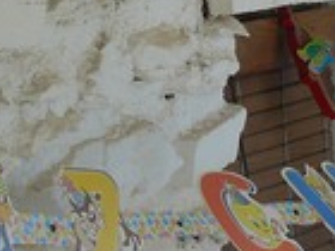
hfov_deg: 5.2
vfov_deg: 3.9
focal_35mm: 380
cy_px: 65
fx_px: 3677
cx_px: 237
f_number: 4
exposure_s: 1/125
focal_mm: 15
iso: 100
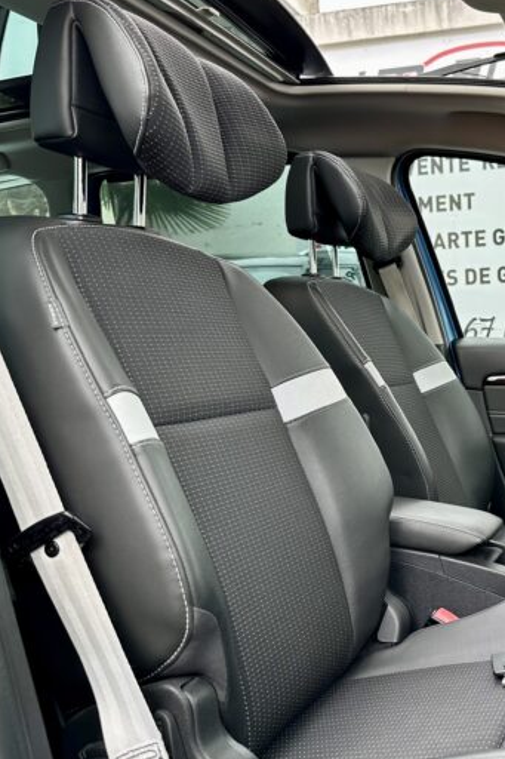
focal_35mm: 39
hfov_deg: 31.5
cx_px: 509
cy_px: 387
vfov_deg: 49.6
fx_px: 821
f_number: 1.78
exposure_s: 1/224
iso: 80
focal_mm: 6.86
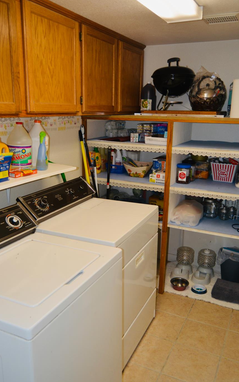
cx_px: 114
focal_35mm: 30
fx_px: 313
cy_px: 189
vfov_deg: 62.9
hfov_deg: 41.8
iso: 200
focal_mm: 18
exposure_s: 1/160
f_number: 3.5
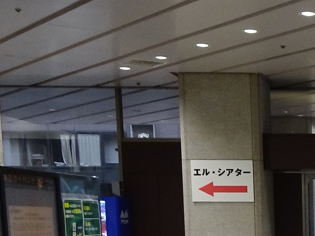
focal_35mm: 101
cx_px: 467
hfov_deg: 17.5
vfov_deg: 13.7
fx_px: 919
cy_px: 364
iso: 200
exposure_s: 1/30
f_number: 3.5
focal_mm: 4.1
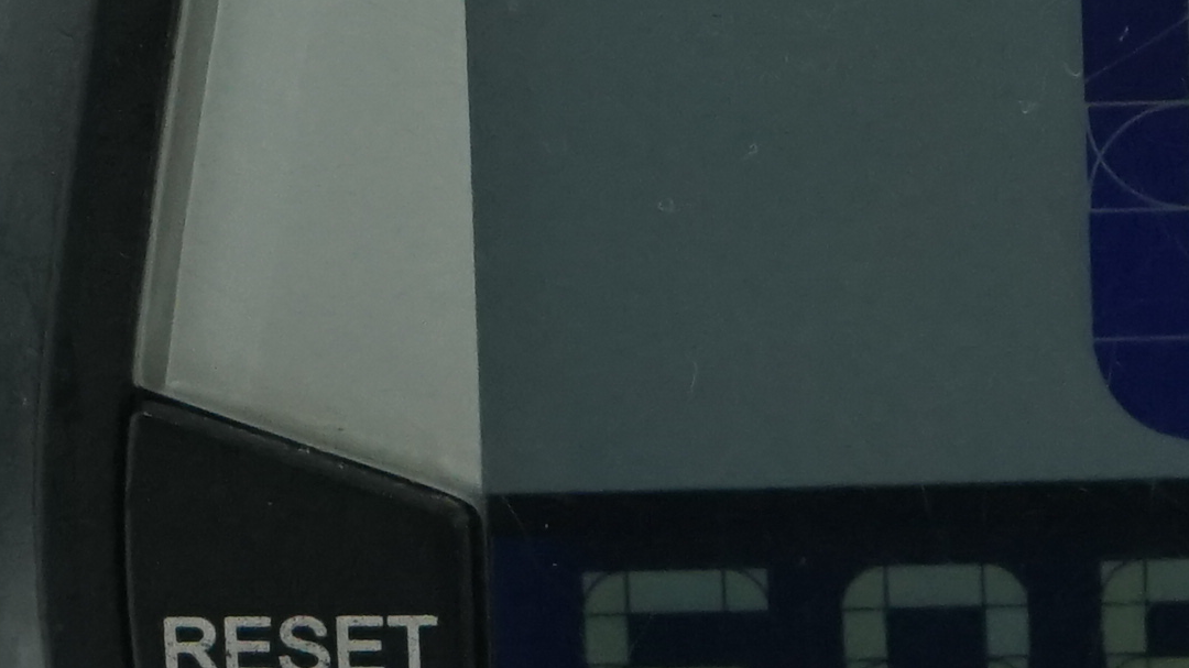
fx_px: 11190
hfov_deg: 6.1
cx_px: 1344
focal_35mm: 355
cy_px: 154
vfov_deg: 3.4
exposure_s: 1/200
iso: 1600
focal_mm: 61
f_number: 5.6
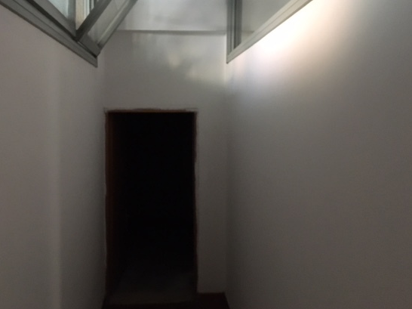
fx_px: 404
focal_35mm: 34
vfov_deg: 41.7
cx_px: 180
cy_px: 133
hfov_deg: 53.8
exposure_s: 1/17
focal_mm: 4.15
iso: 320
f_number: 2.2
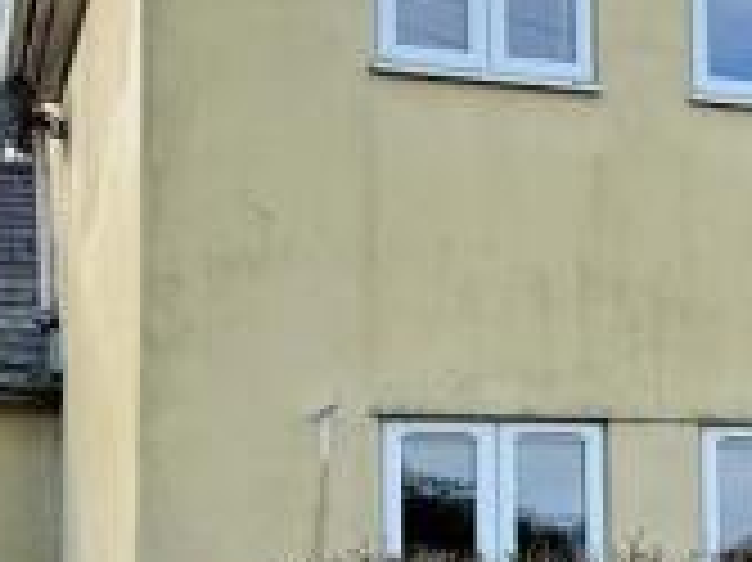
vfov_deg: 17.5
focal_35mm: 84
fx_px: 1824
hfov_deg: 22.8
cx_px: 660
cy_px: 380
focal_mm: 6.76
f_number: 1.78
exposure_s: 1/1585
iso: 100
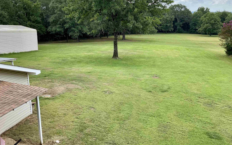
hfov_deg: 58.1
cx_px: 119
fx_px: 209
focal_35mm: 33
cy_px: 64
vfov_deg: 38.3
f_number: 1.8
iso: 25
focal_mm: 3
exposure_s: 1/397
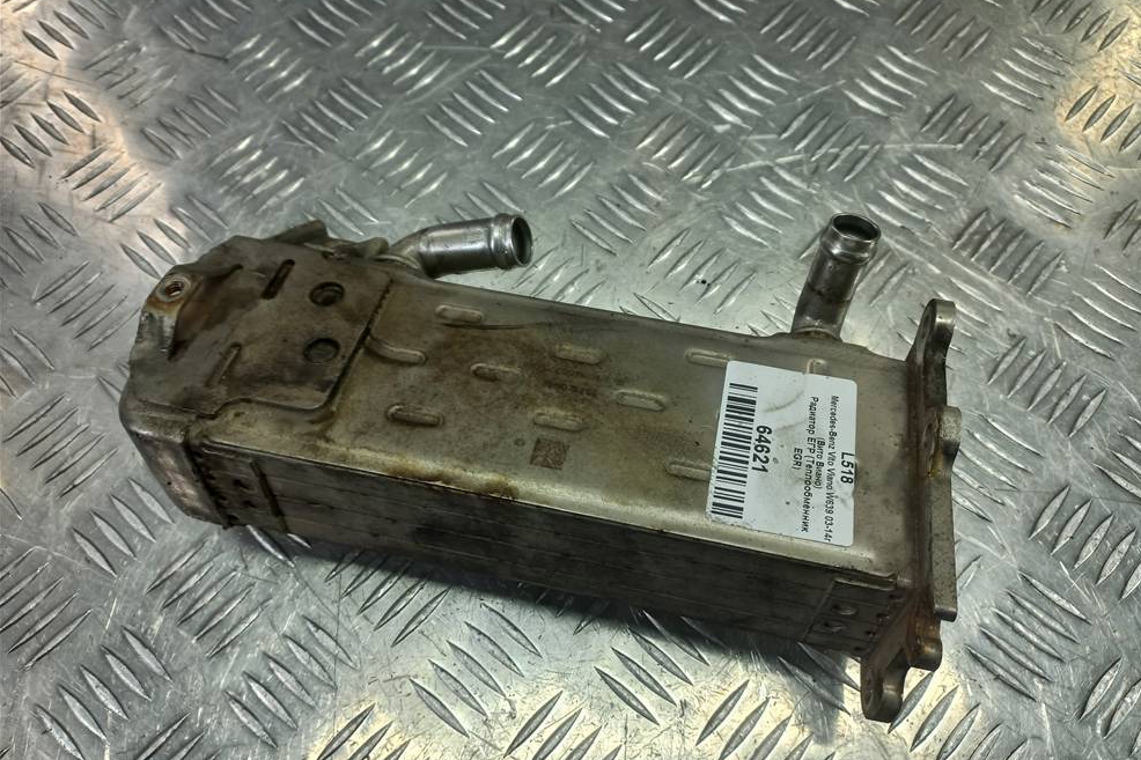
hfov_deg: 67.4
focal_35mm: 27
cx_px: 591
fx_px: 856
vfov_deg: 47.9
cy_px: 413
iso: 32
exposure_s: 1/50
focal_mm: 4.6
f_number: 1.8
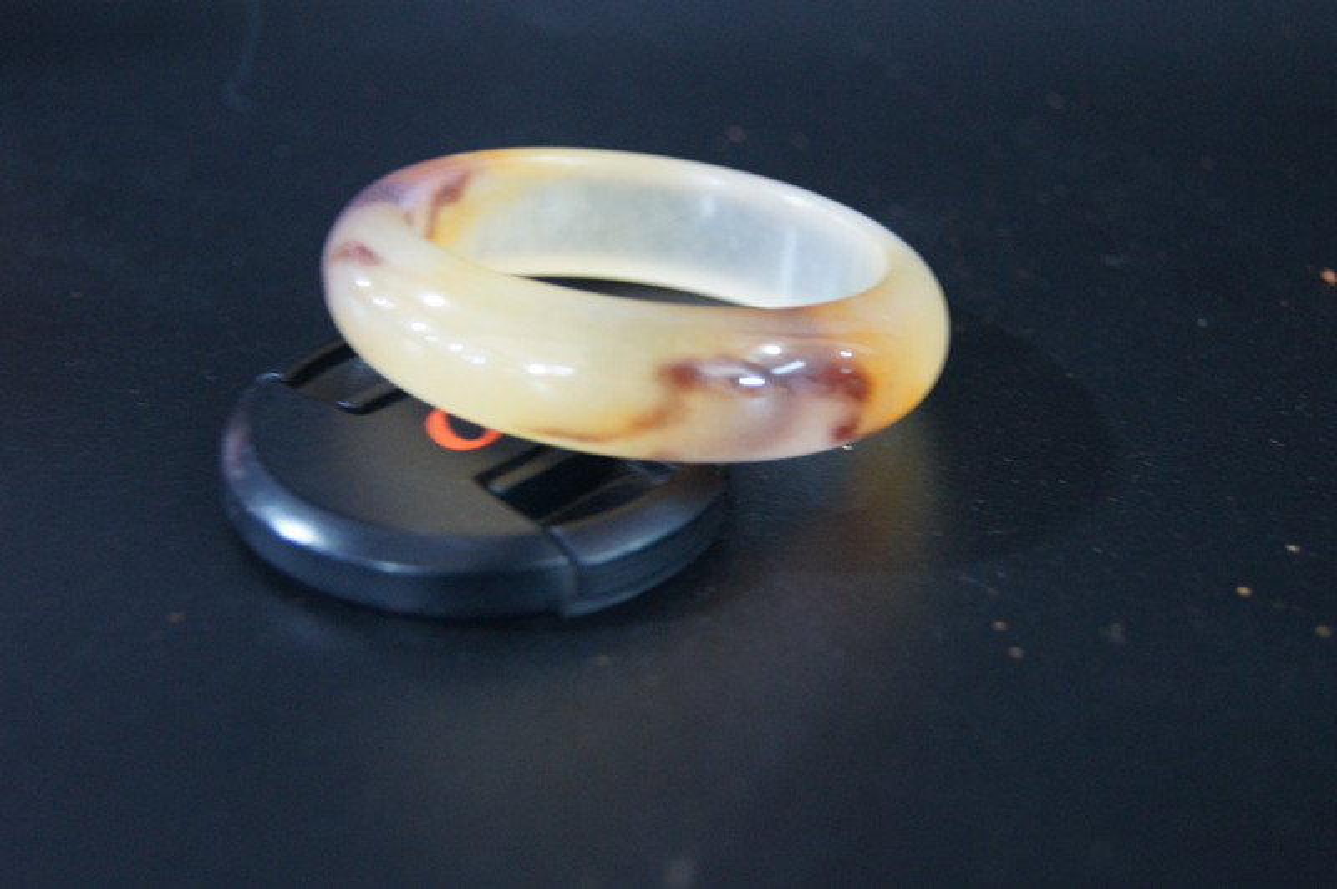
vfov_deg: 29.8
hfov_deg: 43.6
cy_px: 444
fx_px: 1670
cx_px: 668
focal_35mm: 45
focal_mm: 30
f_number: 4.5
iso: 1600
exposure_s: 1/10
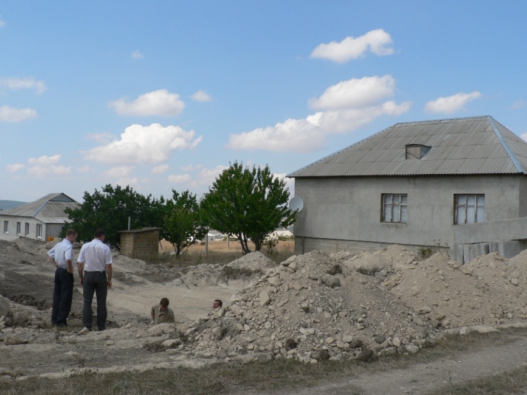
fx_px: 548
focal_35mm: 36
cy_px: 198
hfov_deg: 51.4
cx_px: 264
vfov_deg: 39.6
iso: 80
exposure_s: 1/400
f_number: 5.6
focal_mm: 6
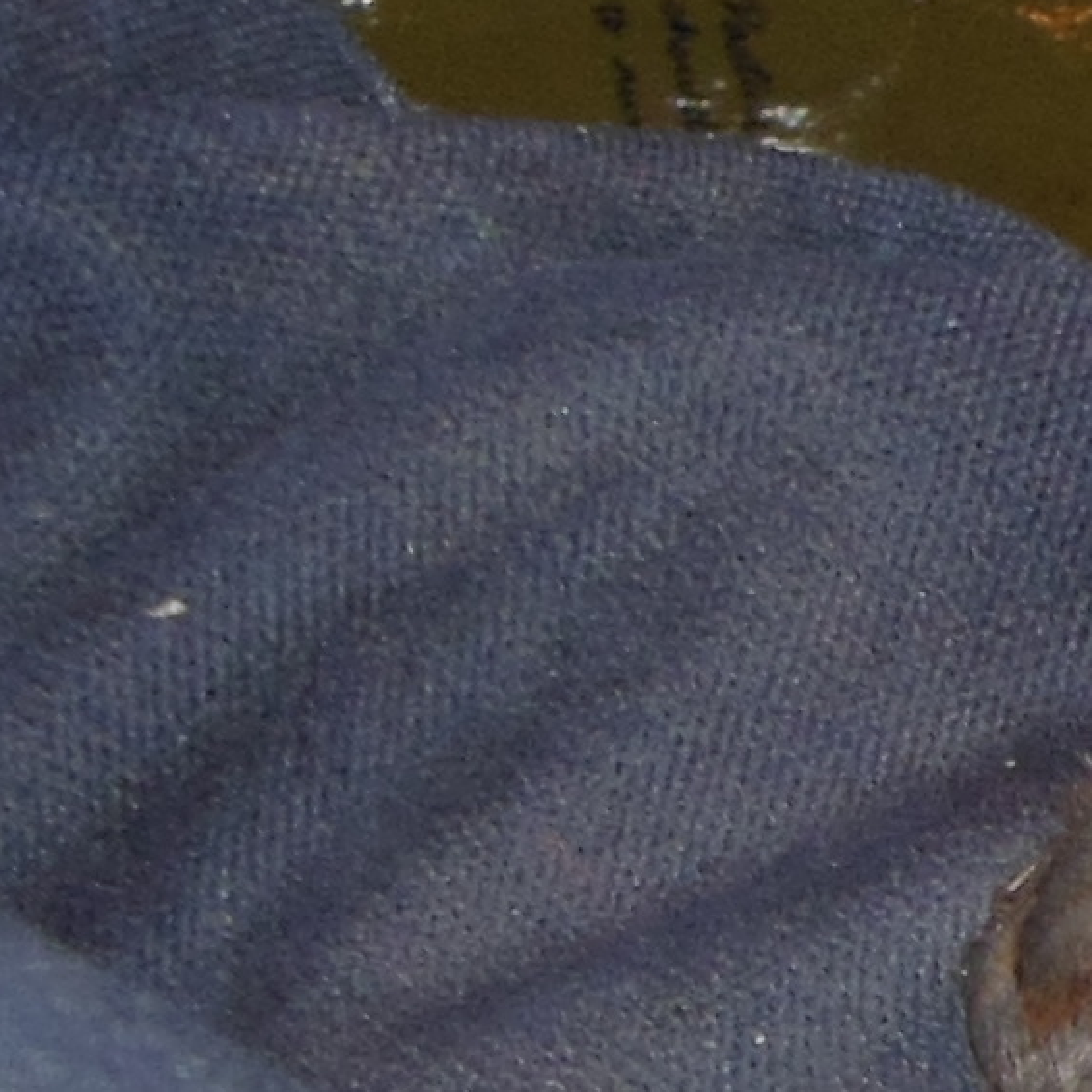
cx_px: 2960
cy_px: 1349
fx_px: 6424
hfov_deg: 8.5
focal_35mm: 180
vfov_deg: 9.6
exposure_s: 1/25
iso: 125
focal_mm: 4.5
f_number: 3.2
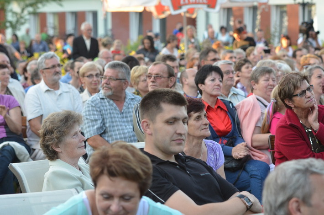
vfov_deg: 11.1
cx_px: 162
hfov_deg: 16.7
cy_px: 108
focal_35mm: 123
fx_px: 1105
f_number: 4.5
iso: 800
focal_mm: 82
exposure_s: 1/320
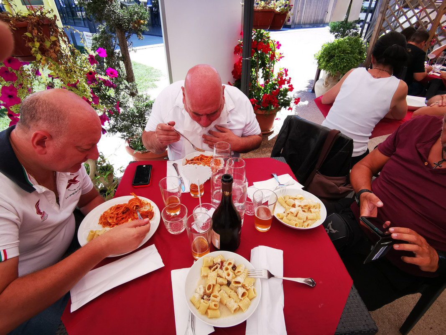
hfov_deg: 91.0
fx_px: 219
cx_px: 223
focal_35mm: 17
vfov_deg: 74.7
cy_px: 168
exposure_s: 1/270
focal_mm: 2.26
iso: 50
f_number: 2.2
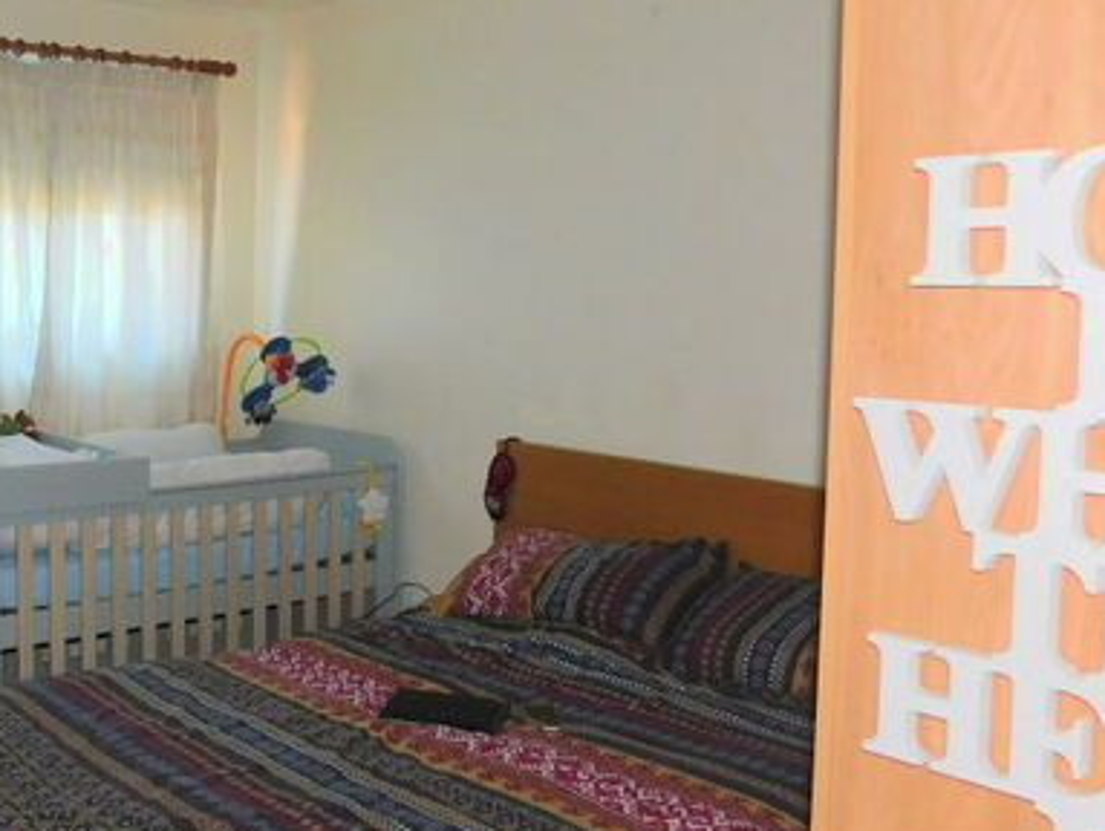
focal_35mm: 42
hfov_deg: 43.0
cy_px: 382
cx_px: 248
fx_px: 1342
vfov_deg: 34.4
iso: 200
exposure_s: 1/30
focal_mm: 4
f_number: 3
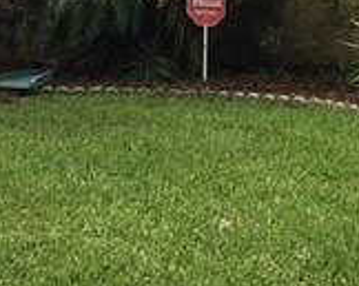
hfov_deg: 17.2
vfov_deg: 13.3
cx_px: 224
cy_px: -80
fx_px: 1188
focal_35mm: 112
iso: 25
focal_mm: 4.15
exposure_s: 1/1672
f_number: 2.2
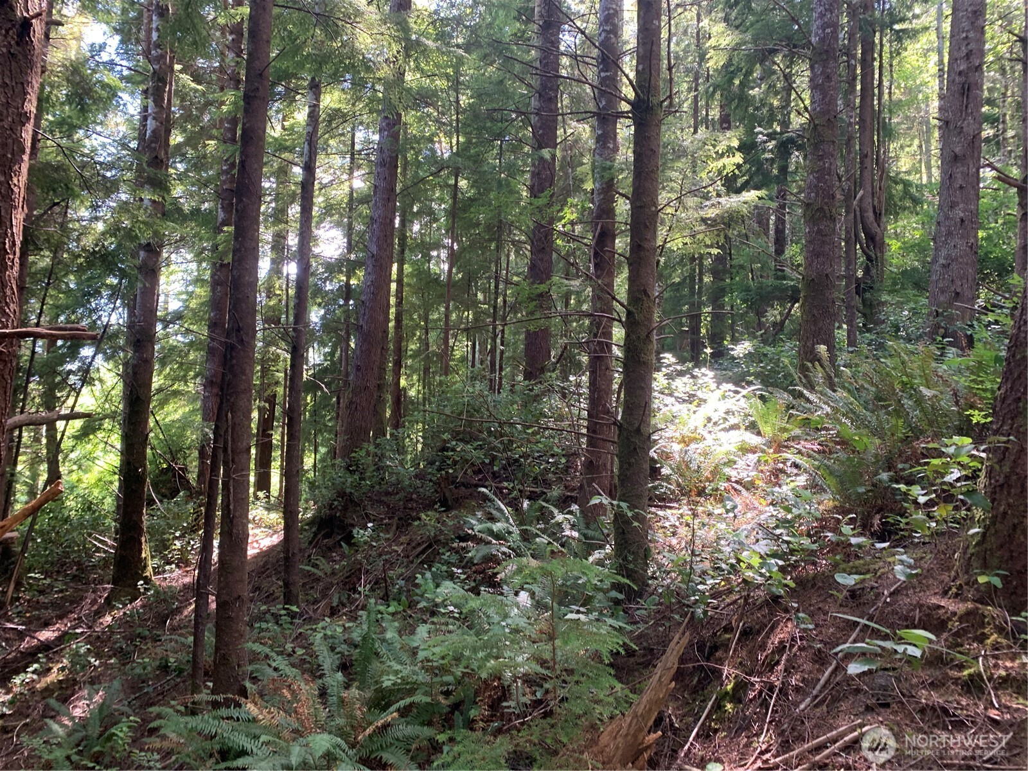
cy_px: 386
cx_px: 514
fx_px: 772
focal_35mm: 26
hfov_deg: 67.3
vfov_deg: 53.1
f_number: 1.8
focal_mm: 4.25
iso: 125
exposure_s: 1/60
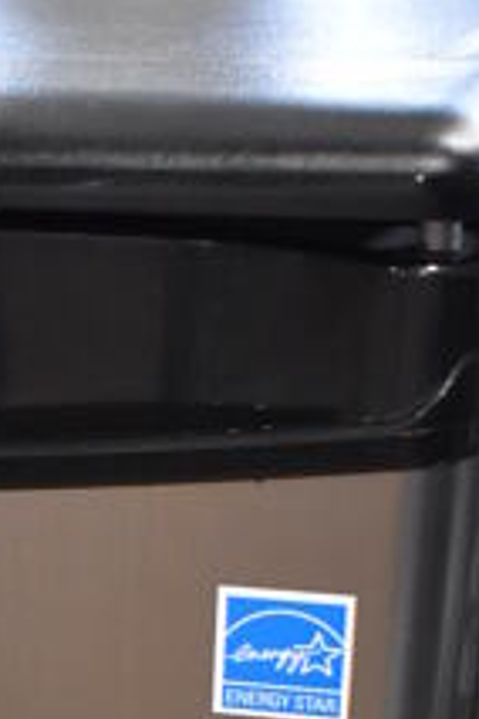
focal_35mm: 116
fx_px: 2315
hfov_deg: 11.3
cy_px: 943
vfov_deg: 16.6
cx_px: -260
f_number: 3.5
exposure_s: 1/125
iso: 2800
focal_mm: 18
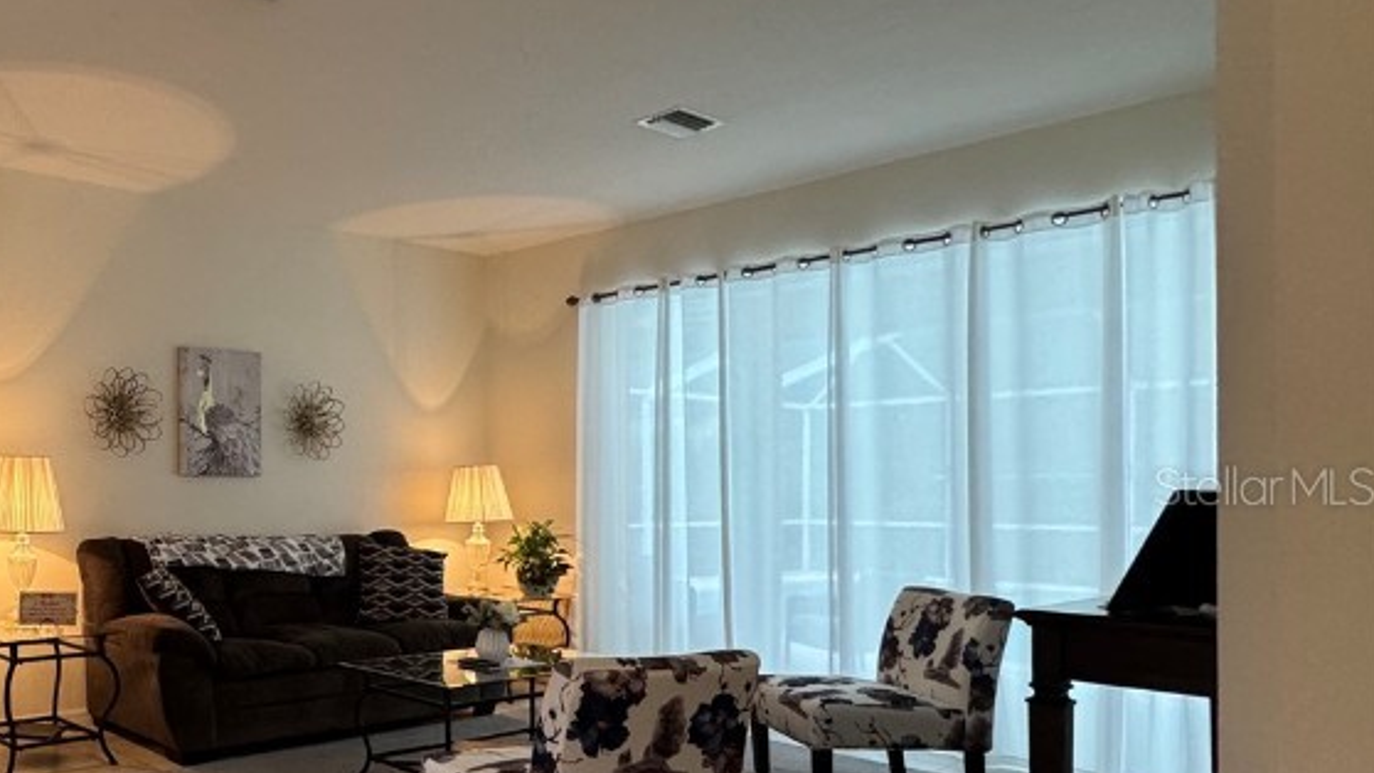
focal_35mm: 28
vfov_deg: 41.2
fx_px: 1020
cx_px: 126
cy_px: 485
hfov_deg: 57.8
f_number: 2.2
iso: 250
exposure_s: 1/60
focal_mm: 2.22
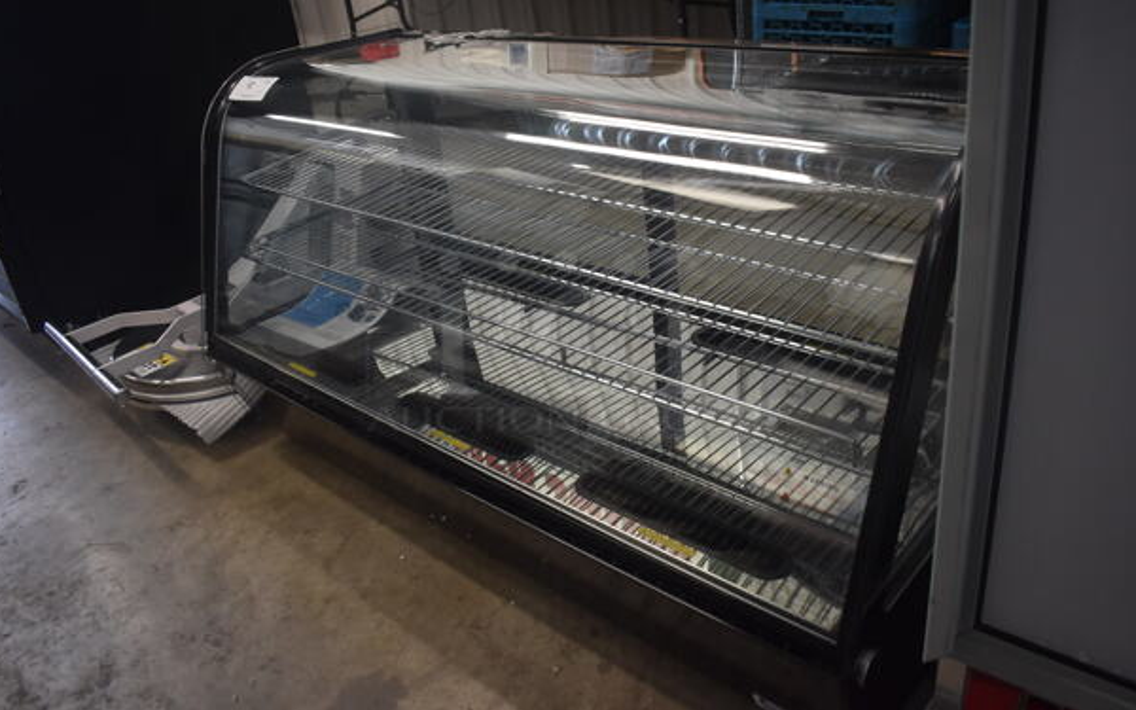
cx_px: 566
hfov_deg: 66.5
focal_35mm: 28
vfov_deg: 44.5
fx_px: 867
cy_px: 339
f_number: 3.5
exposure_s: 1/125
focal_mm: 18
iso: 1000
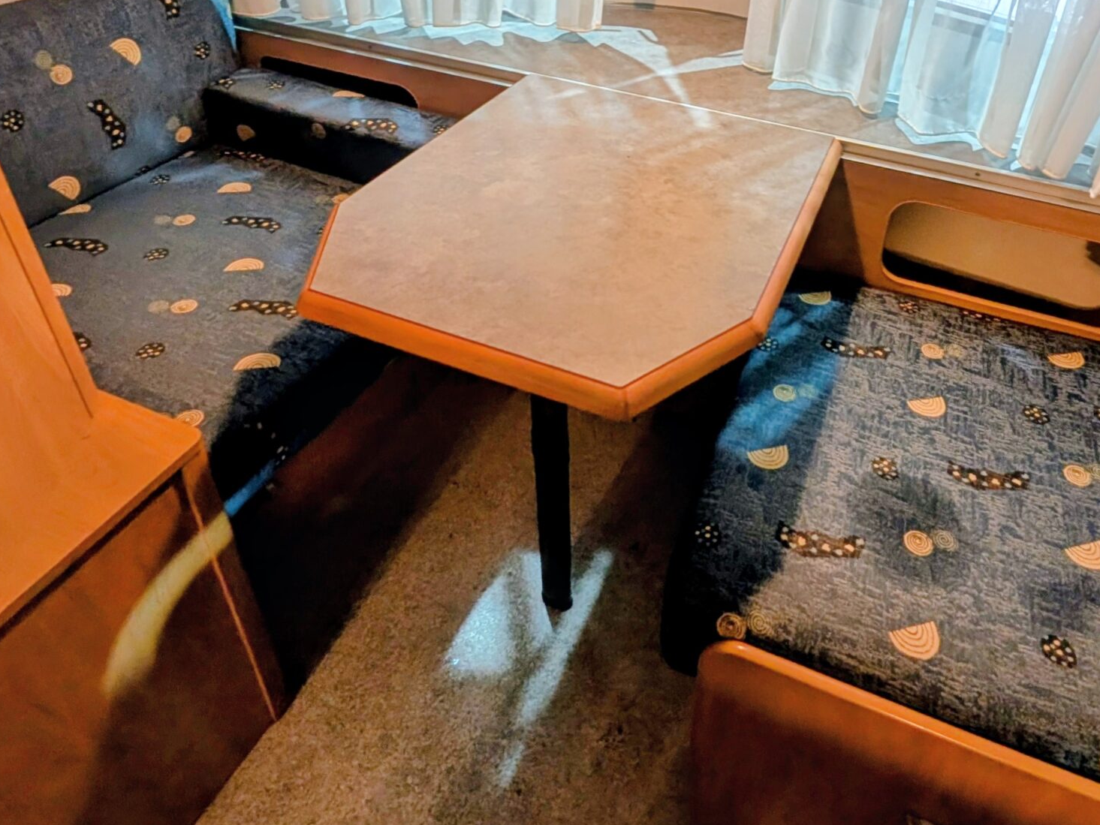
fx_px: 667
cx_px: 677
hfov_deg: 77.8
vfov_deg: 59.4
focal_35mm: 21
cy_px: 188
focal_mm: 2.02
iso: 122
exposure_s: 1/25
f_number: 1.7
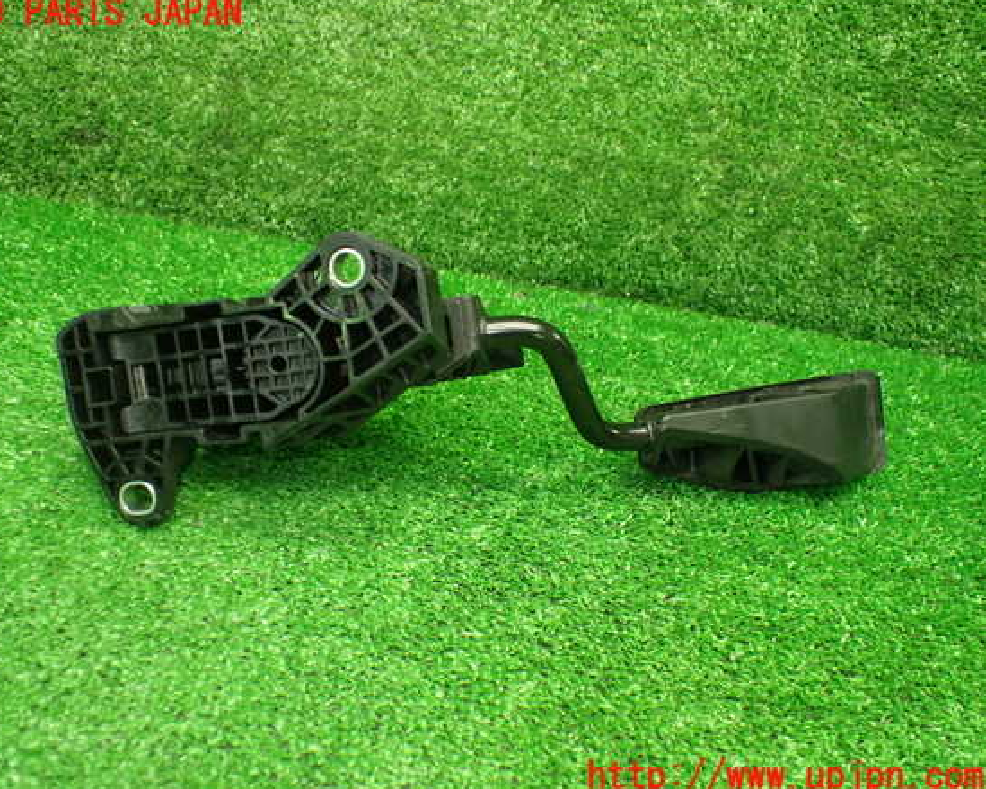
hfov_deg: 55.6
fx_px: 934
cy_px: 395
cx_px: 454
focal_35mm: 32
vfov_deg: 45.8
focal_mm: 5.4
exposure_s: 1/100
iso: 800
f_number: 2.3
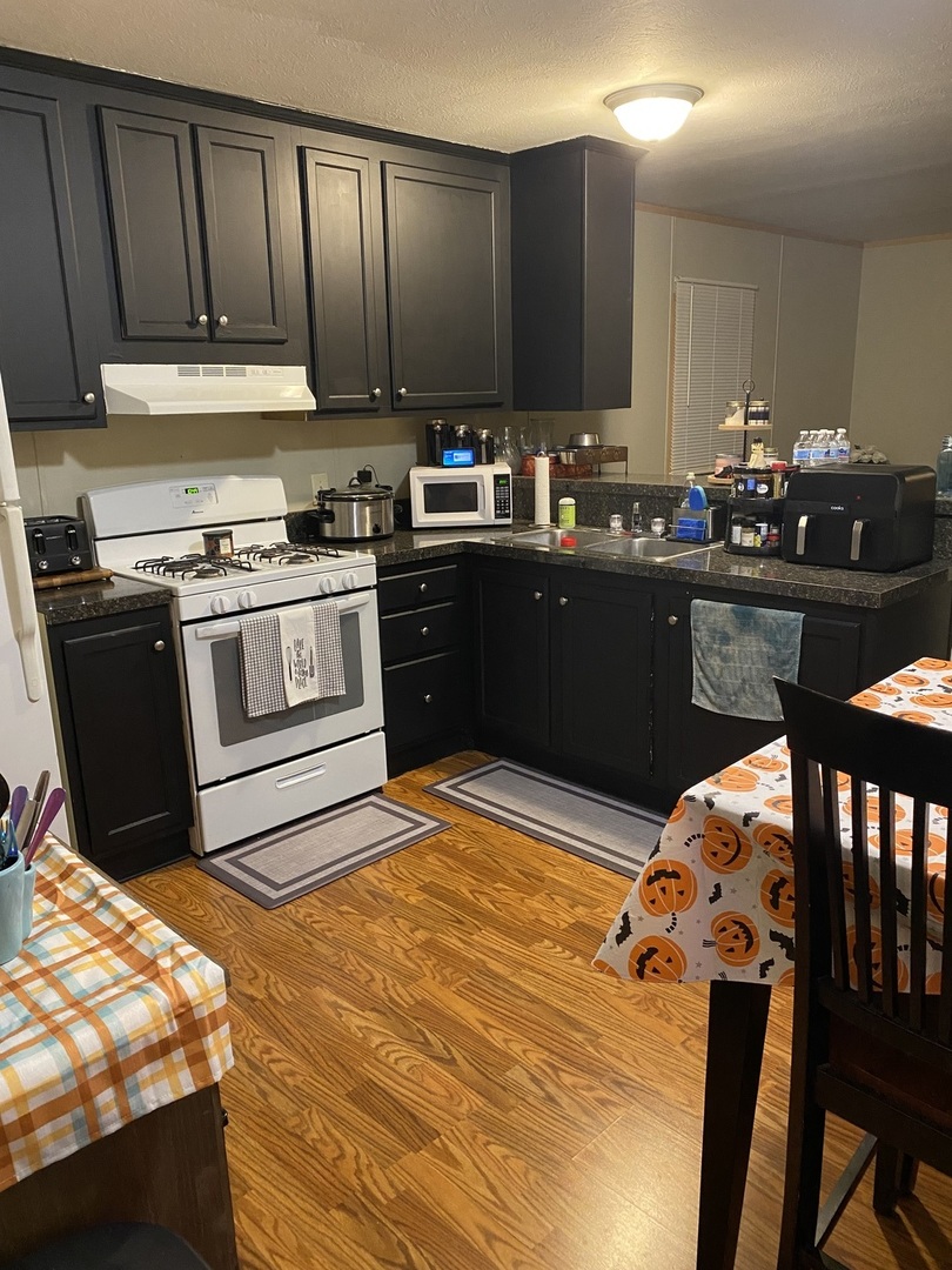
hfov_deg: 53.1
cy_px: 635
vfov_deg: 67.3
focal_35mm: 26
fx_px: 953
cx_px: 476
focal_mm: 4.25
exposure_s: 1/40
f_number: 1.8
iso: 500
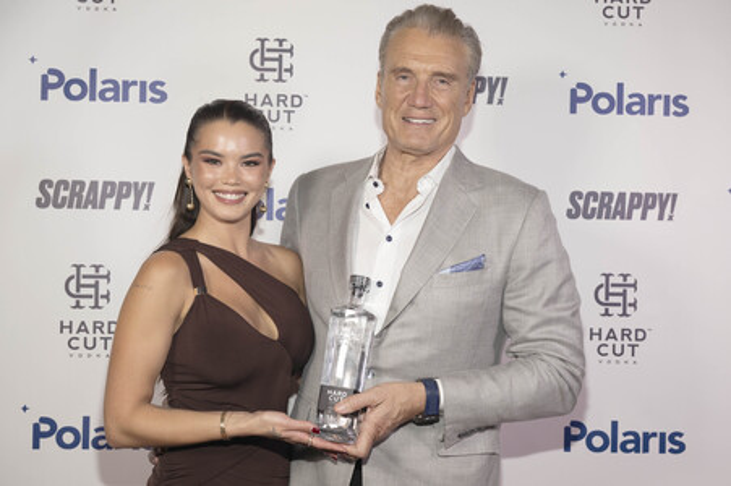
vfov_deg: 31.8
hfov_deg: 46.4
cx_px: 366
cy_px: 243
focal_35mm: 42
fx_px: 852
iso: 800
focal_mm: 42
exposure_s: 1/200
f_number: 5
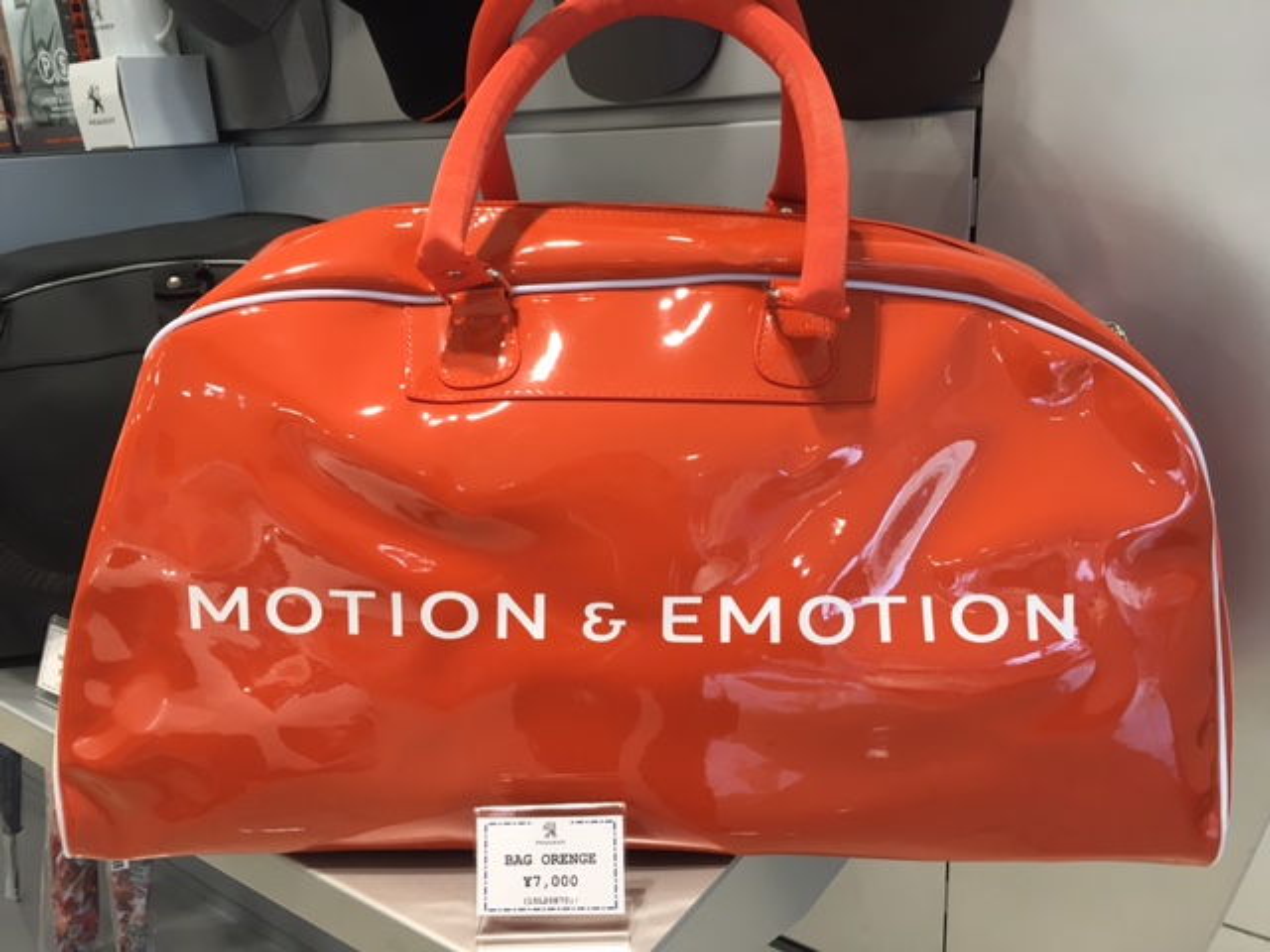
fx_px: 1064
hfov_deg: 61.7
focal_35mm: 29
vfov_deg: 48.2
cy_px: 476
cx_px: 635
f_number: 2.2
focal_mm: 4.15
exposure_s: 1/30
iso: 64
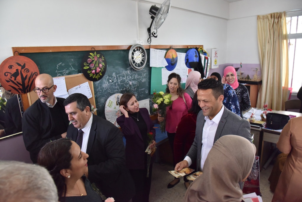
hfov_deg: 73.7
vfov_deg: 53.1
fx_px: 201
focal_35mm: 24
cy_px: 101
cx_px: 151
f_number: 8
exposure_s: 1/250
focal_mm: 24
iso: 2500
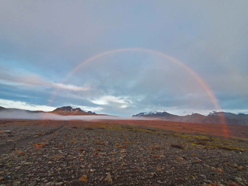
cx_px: 124
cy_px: 93
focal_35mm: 13
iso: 100
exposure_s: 1/59
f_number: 2.2
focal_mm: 1.8
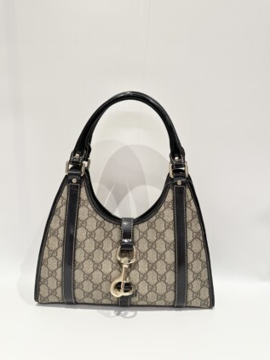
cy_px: 180
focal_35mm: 25
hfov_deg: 54.9
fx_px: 260
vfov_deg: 69.4
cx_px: 134
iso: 125
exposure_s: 1/50
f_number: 1.78
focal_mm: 6.86
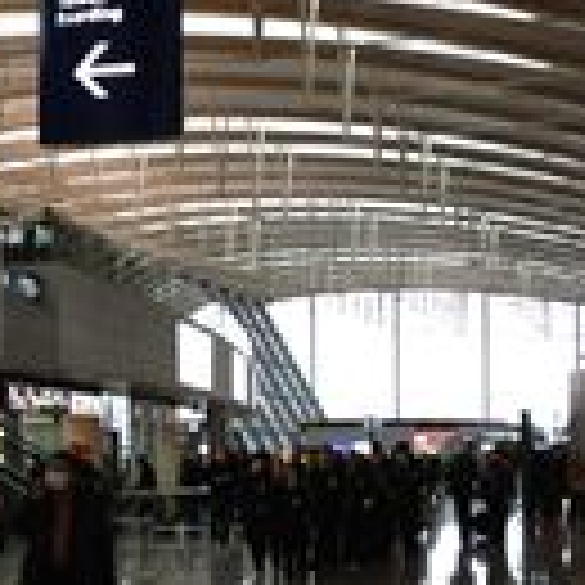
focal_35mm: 114
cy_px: 464
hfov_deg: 14.8
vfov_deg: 15.2
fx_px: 2180
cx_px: -122
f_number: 2.4
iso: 80
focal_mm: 4.28
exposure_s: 1/20
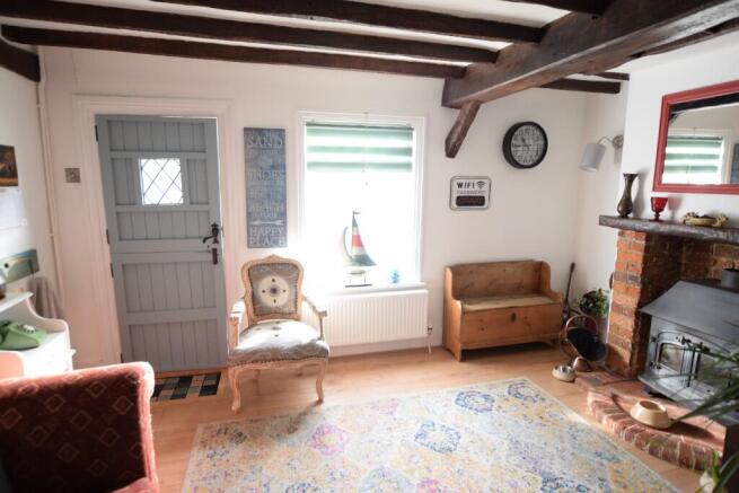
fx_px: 400
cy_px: 246
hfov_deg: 85.4
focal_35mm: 20
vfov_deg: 63.2
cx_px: 370
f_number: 3.5
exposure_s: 1/20
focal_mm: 13
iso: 400
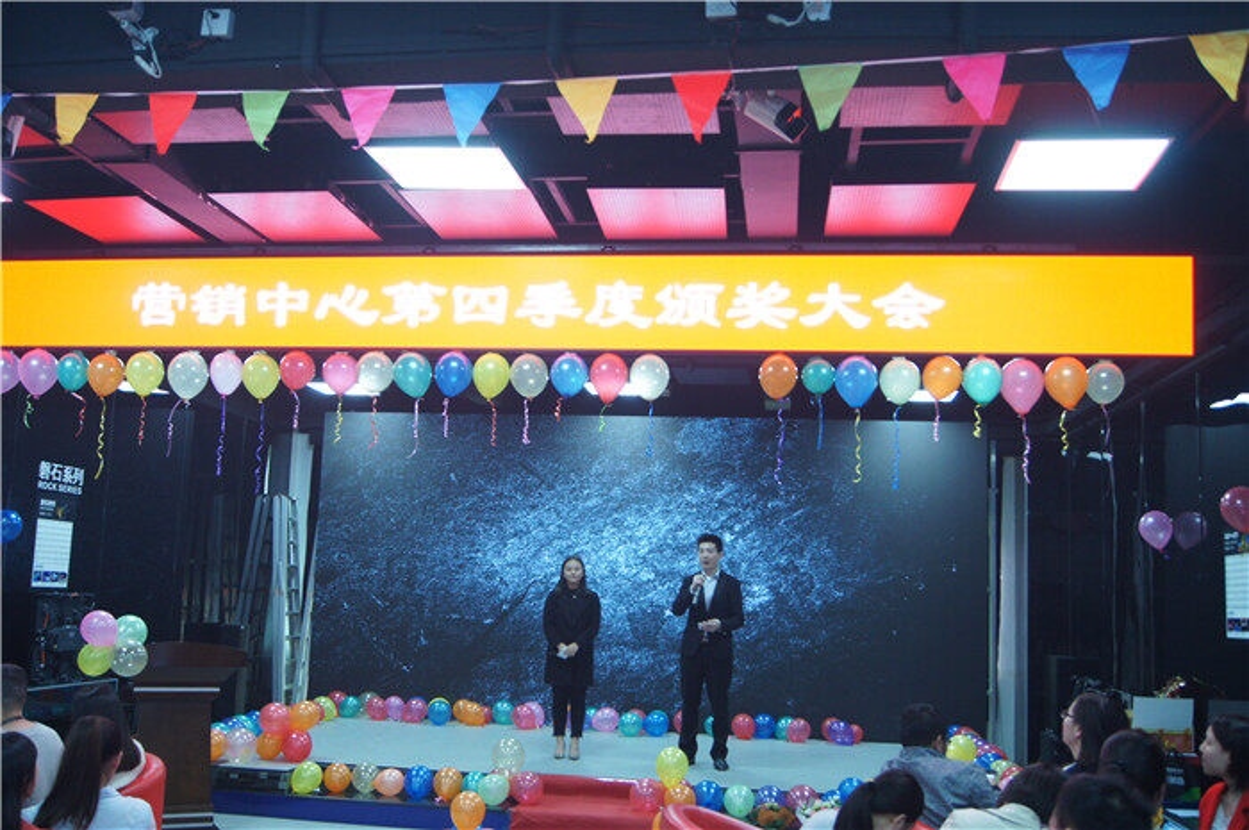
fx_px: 1144
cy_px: 415
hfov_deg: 57.3
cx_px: 624
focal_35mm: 33
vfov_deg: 39.9
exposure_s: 1/40
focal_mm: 22
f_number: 4
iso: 800
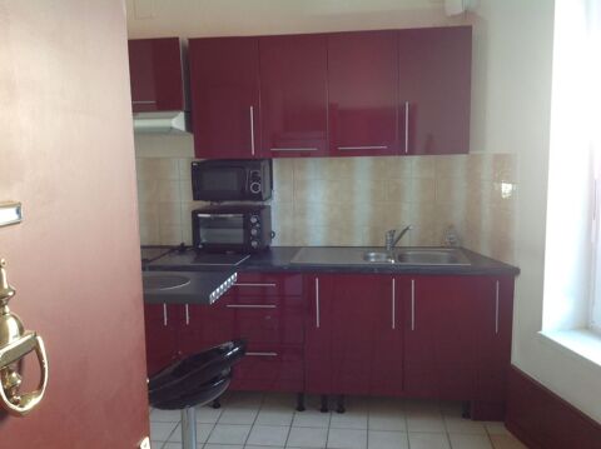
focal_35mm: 35
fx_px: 607
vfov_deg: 40.6
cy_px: 224
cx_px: 300
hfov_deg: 52.7
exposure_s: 1/15
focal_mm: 4.28
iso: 80
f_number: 2.4
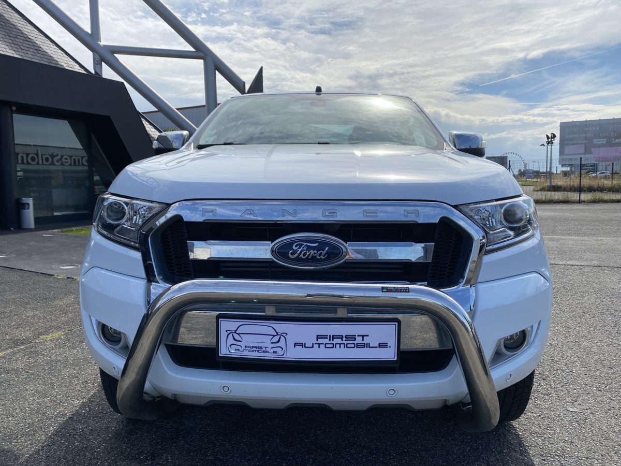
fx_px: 466
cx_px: 310
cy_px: 233
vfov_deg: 53.1
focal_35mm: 26
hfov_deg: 67.3
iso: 32
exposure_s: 1/4115
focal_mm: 4.25
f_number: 1.8
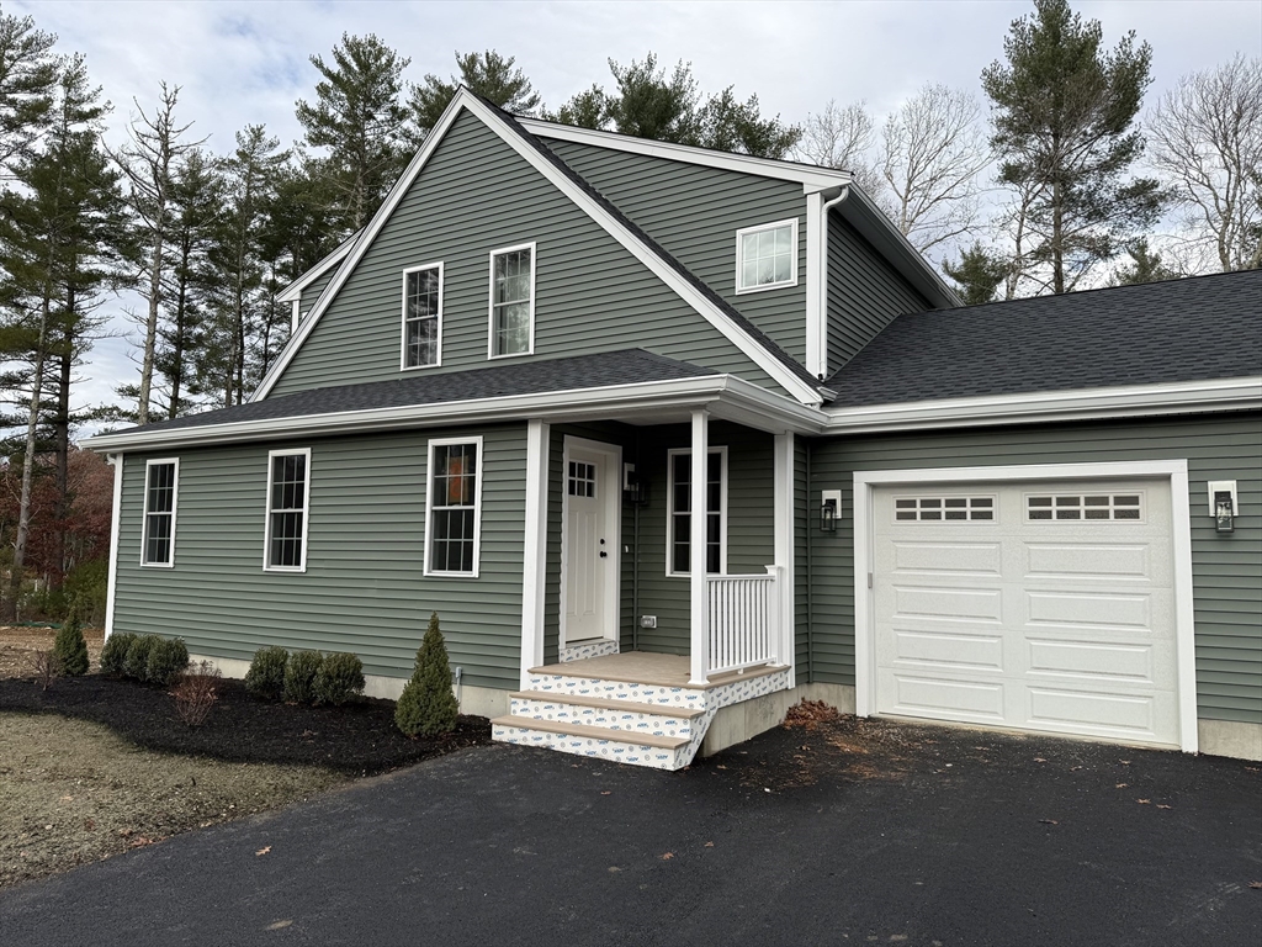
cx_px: 631
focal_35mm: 24
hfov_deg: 71.6
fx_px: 875
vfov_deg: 56.8
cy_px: 474
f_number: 1.78
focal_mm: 6.76
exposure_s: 1/2299
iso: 80
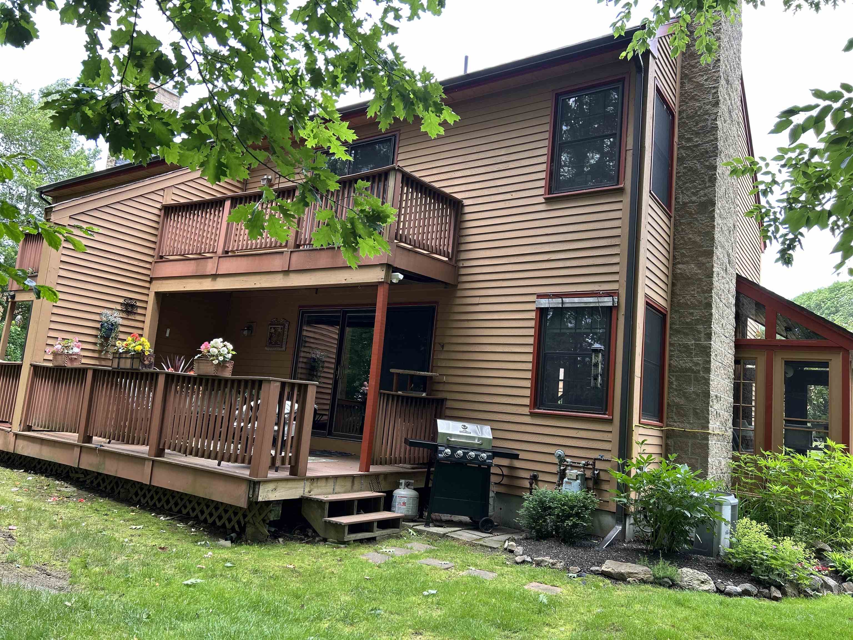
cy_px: 320
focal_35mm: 26
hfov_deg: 67.3
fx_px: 641
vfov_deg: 53.1
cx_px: 426
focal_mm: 5.7
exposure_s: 1/205
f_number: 1.5
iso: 40
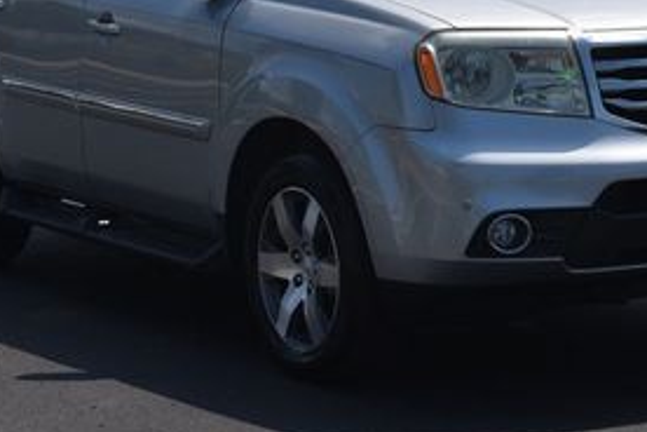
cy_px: 8
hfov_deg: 15.5
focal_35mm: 132
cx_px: 471
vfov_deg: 10.3
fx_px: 2372
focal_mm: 38
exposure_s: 1/400
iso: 100
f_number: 10
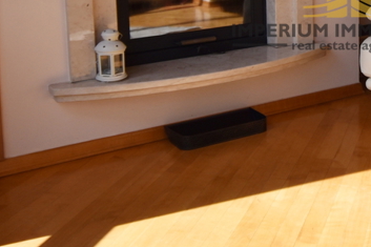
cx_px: 349
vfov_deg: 24.8
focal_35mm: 51
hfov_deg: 36.0
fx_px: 525
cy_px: -18
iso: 100
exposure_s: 1/320
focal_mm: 10
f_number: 4.5
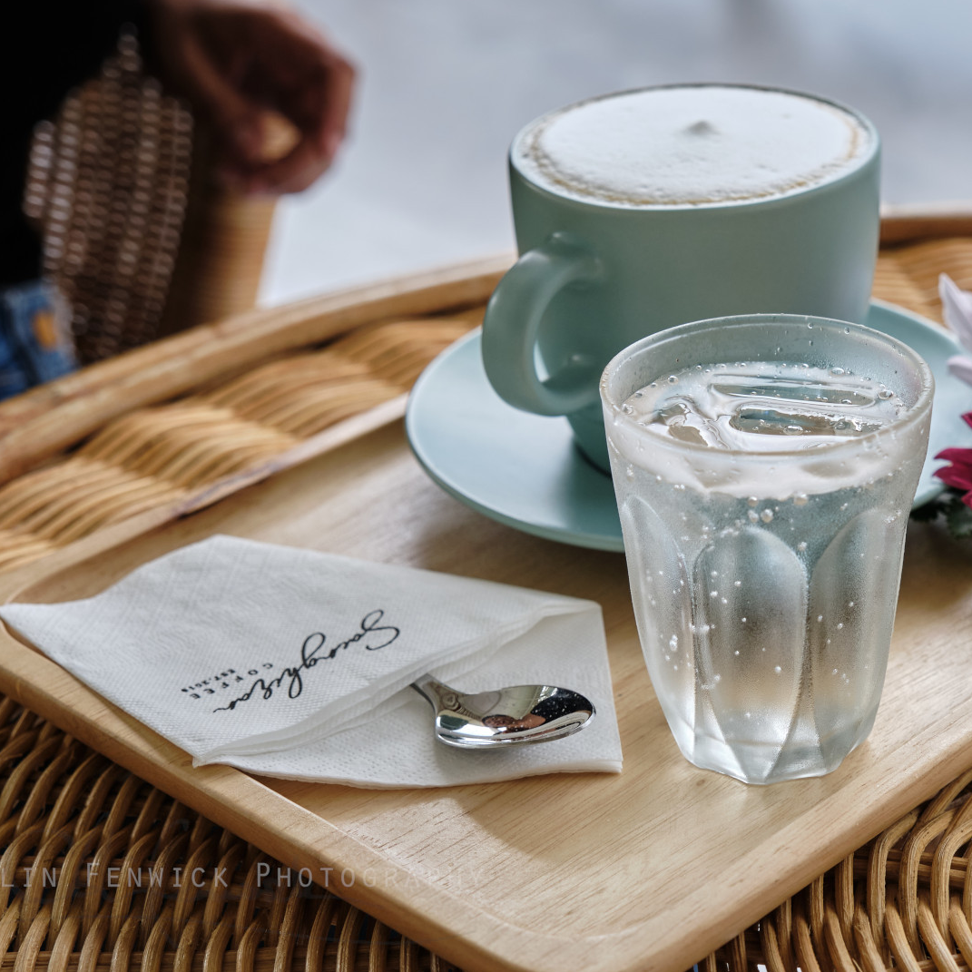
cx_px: 673
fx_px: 2287
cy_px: 487
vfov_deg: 24.0
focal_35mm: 72
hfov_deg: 23.8
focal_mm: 37.6
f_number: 5.6
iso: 400
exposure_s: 1/50
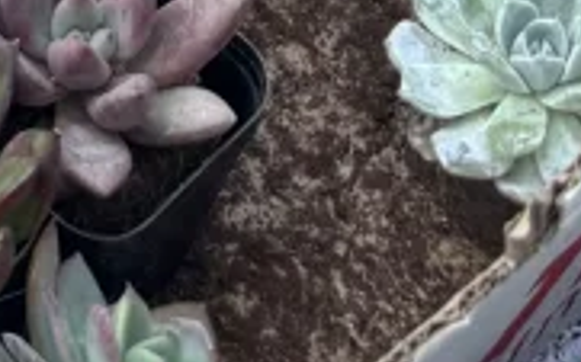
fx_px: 3198
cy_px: -1413
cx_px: -433
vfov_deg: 5.2
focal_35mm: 202
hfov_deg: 9.9
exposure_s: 1/100
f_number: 1.78
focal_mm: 6.76
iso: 80
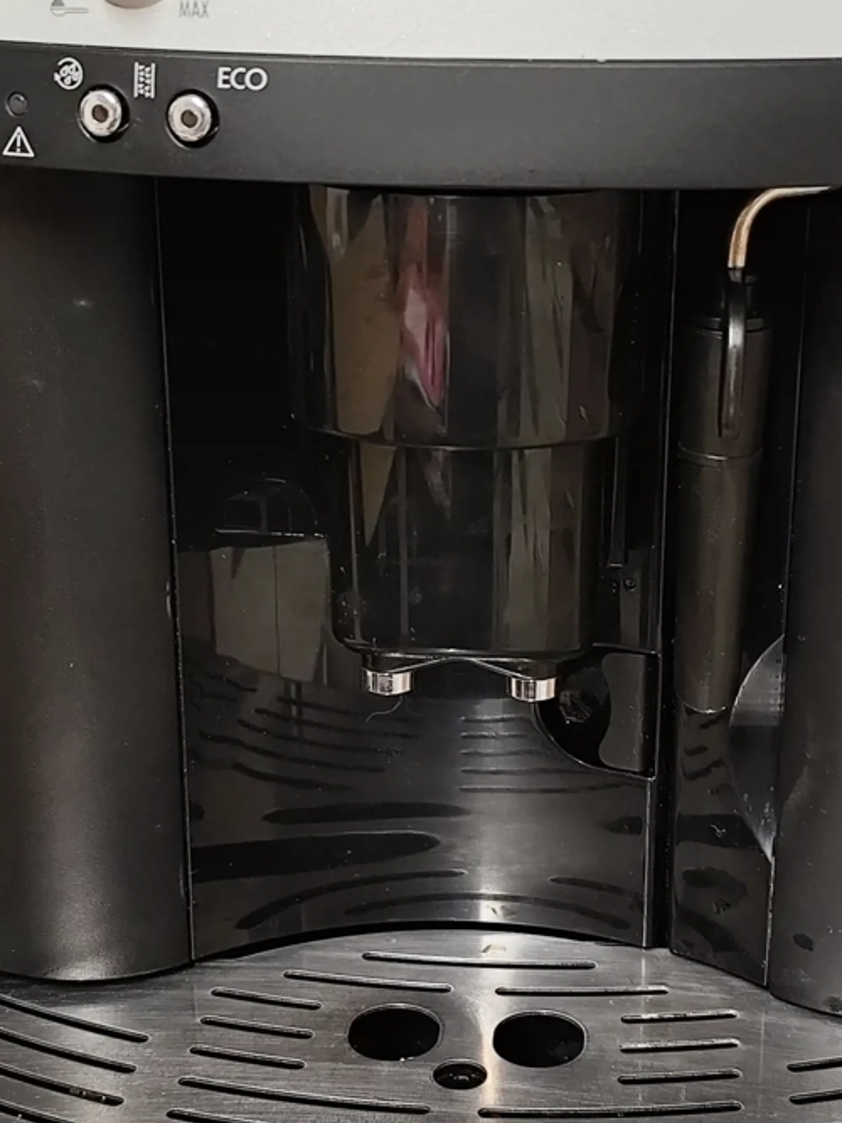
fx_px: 2076
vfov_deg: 30.3
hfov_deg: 22.9
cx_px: 478
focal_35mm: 64
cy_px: 598
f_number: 1.65
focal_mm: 6.19
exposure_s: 1/50
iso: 500
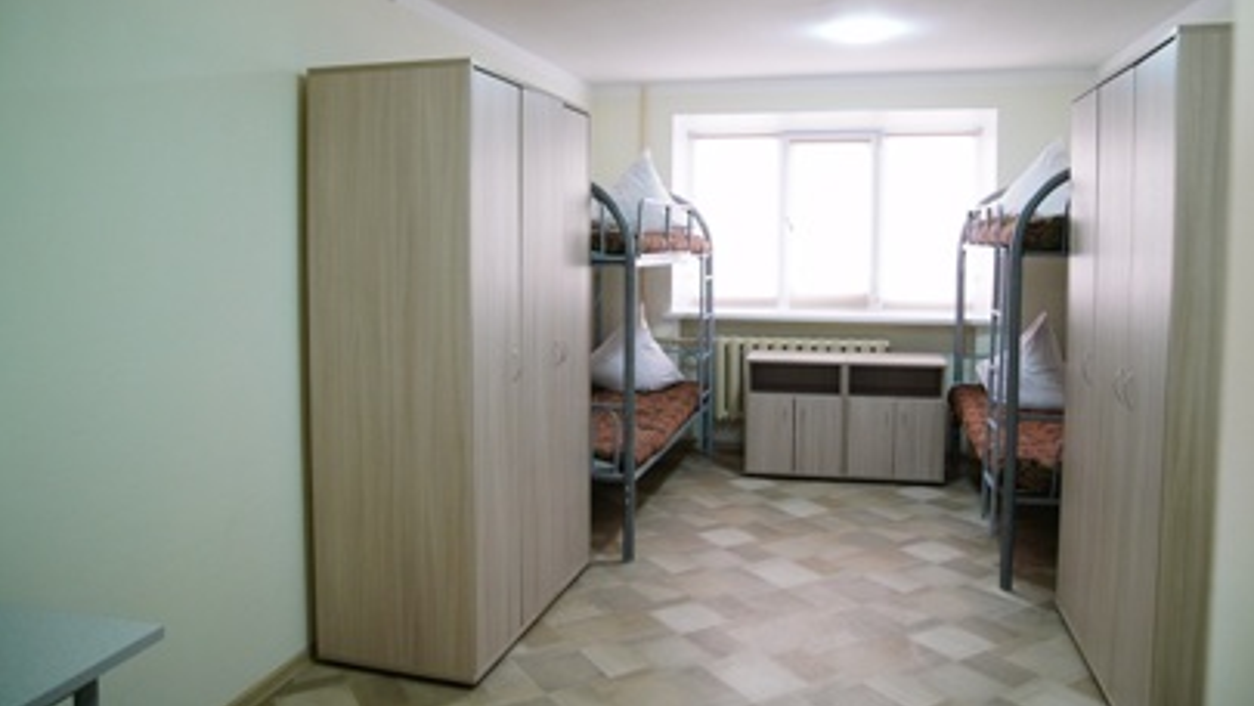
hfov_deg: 71.9
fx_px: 865
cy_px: 279
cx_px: 646
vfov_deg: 44.2
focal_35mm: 26
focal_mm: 24
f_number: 4.5
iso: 4000
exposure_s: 1/200
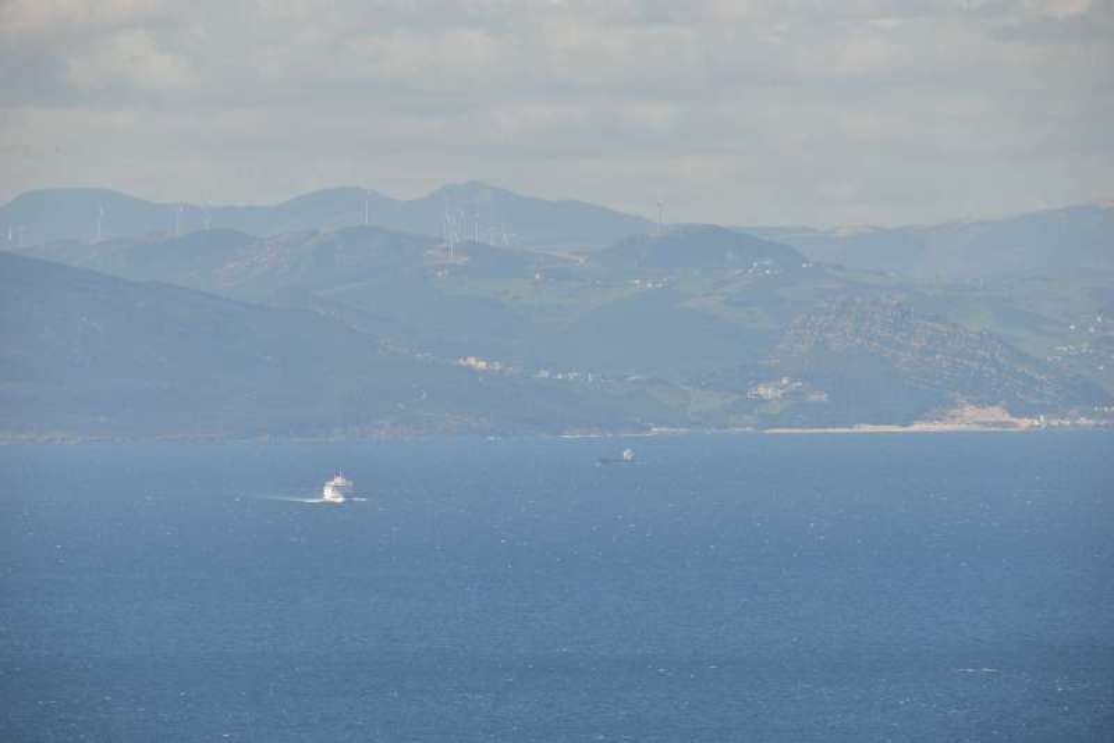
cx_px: 557
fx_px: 15477
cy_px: 372
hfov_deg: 4.1
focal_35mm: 500
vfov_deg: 2.8
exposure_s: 1/200
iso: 250
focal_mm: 500
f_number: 16
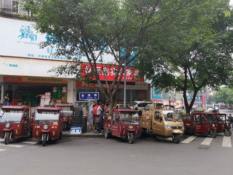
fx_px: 209
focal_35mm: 31
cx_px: 116
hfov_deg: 58.4
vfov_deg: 45.4
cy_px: 88
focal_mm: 4.75
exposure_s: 1/484
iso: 50
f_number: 1.8
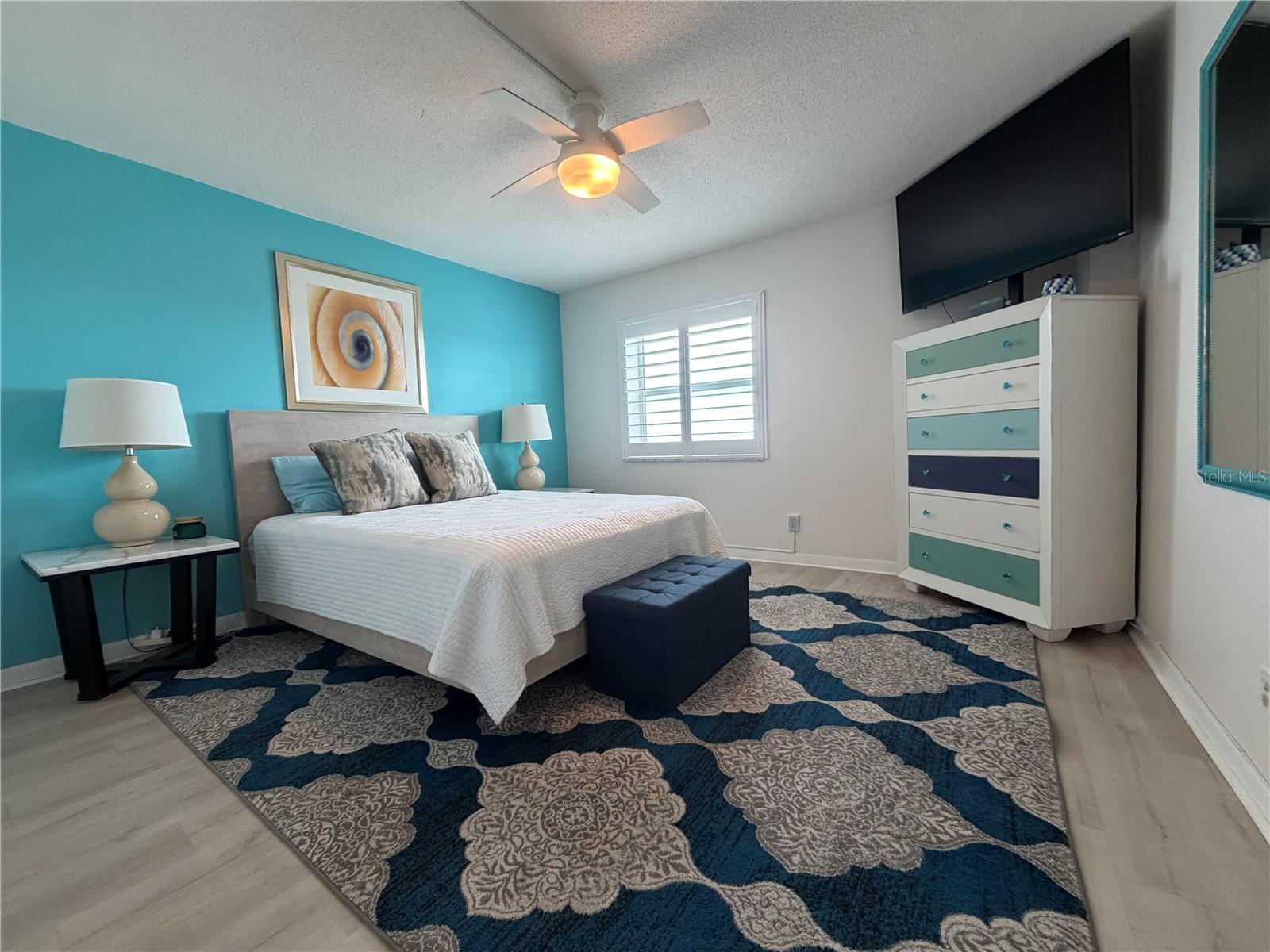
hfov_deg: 102.1
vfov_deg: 85.7
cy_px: 476
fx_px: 514
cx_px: 635
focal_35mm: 14
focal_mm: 2.22
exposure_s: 1/120
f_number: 2.2
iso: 320
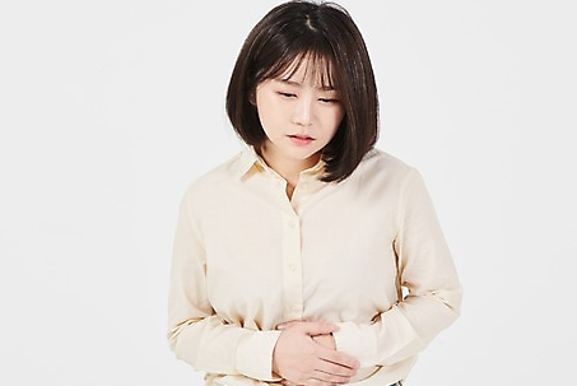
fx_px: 2968
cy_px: 205
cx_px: 294
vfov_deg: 7.4
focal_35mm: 185
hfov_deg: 11.1
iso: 100
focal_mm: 140
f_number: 13
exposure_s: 1/125
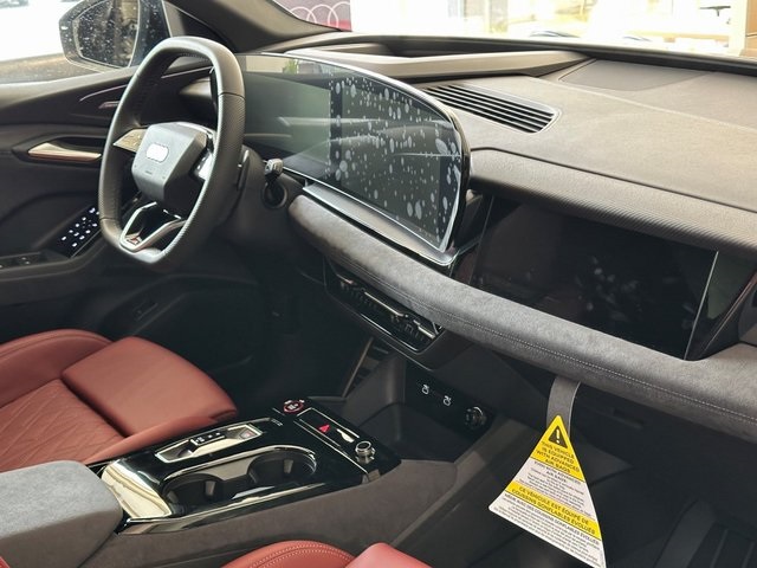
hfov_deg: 39.7
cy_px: 284
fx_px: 1050
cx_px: 378
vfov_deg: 30.3
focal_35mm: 48
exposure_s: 1/40
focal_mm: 6.86
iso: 250
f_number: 1.78
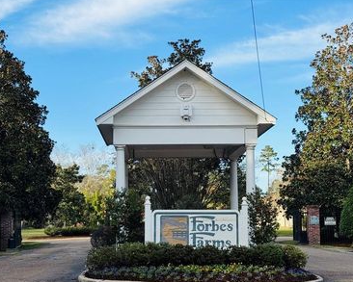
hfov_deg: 29.6
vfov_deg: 23.8
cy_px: 175
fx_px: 669
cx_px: 174
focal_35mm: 64
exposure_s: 1/2045
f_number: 1.78
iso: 64
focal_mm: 6.76
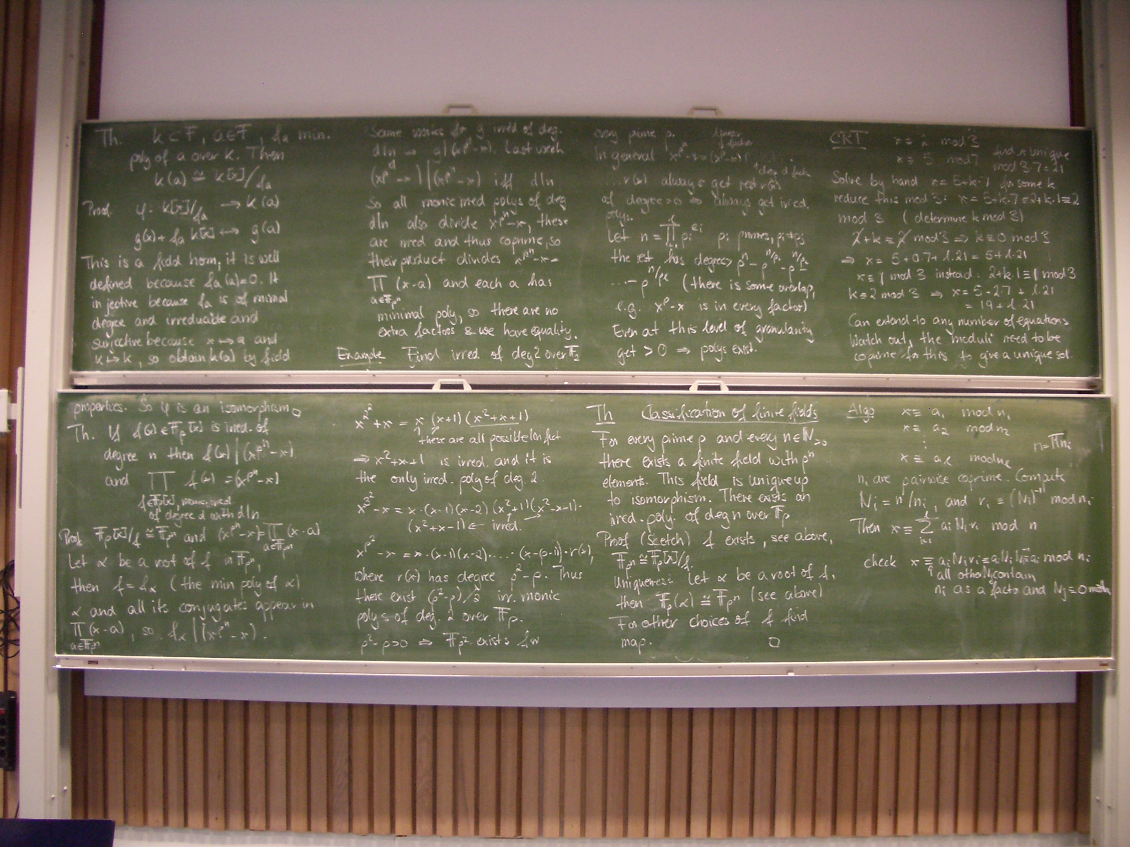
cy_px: 424
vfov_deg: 40.7
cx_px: 565
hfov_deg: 52.6
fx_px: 1143
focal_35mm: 35
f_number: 2.6
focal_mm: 5.8
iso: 200
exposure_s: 1/13
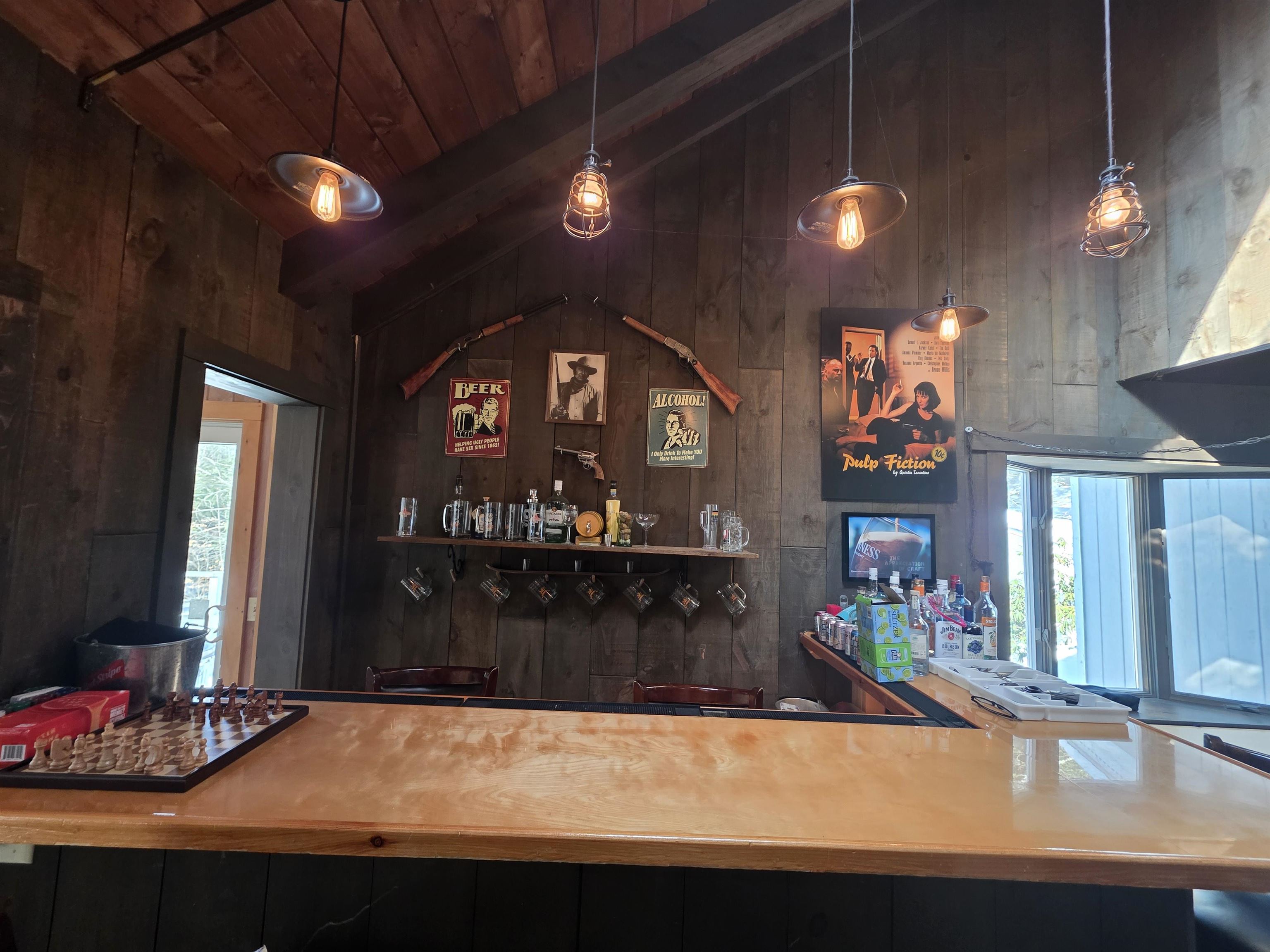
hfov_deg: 106.2
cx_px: 635
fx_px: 477
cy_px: 476
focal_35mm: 13
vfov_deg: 89.9
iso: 250
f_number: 1.9
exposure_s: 1/60
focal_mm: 2.2
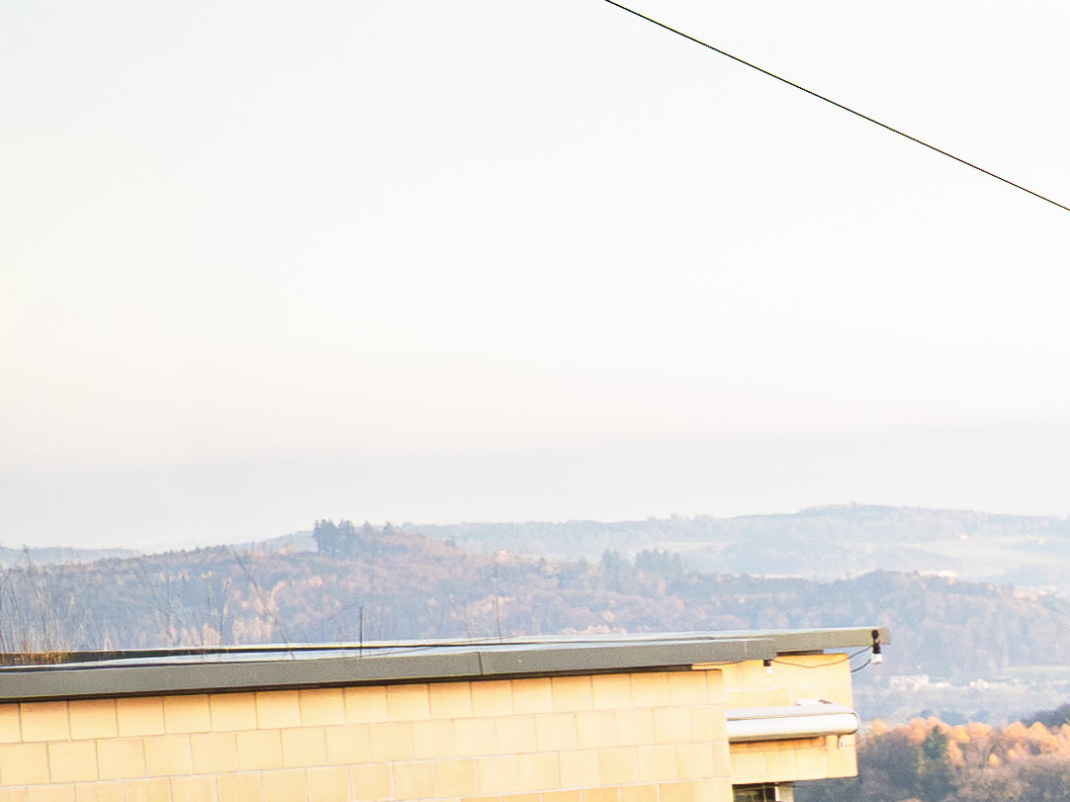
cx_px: 4043
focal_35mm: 229
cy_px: 1203
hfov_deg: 7.0
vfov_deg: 6.4
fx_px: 7077
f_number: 10
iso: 1250
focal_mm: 37.6
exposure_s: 1/200
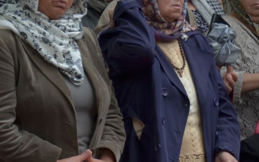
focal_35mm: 267
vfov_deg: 4.9
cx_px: 421
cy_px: 229
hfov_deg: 7.7
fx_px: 1885
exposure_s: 1/125
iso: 400
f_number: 4.8
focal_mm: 50
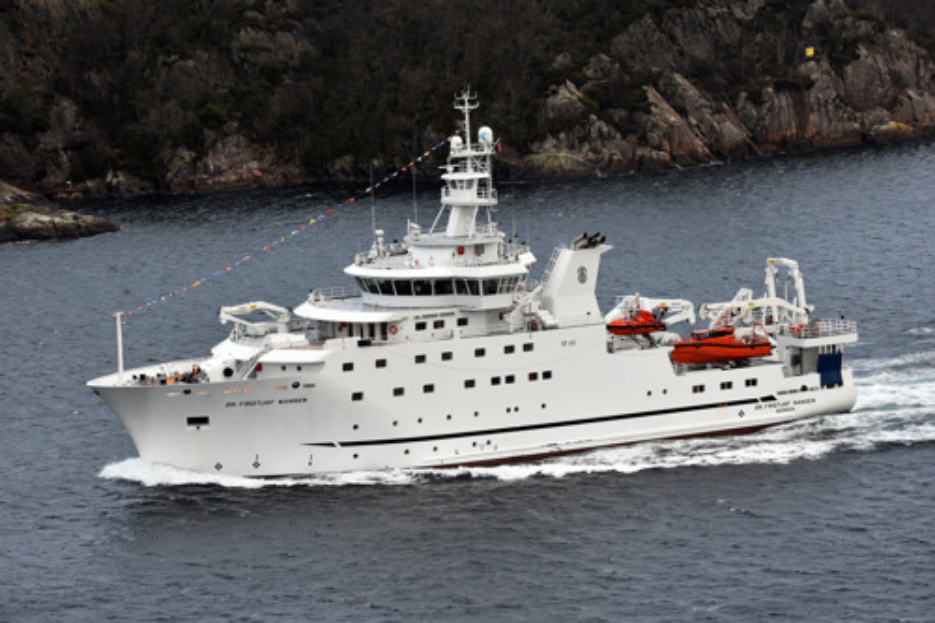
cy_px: 312
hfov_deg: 12.5
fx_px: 4284
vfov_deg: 8.3
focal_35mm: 165
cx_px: 468
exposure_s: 1/500
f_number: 3.5
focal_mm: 110
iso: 800
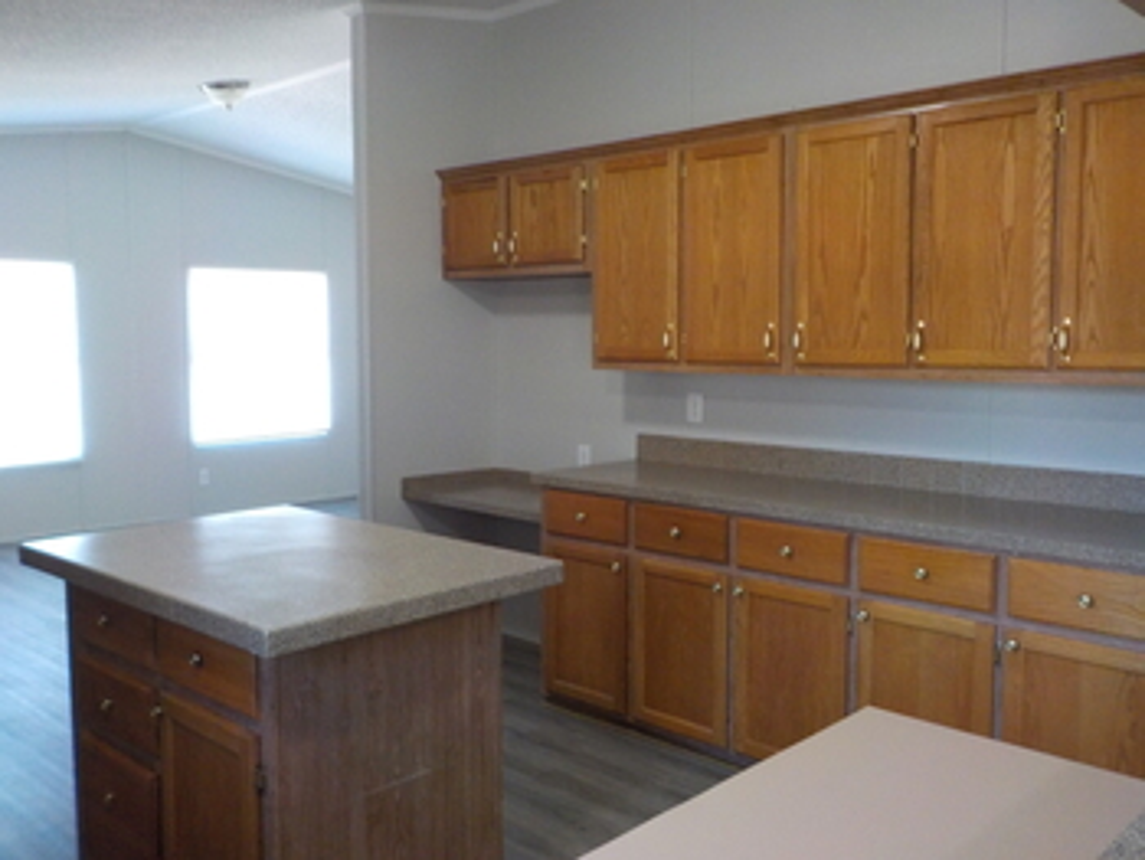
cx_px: 572
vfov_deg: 46.8
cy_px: 430
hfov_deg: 59.9
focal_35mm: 30
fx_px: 993
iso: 400
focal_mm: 4.1
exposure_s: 1/30
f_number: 3.3
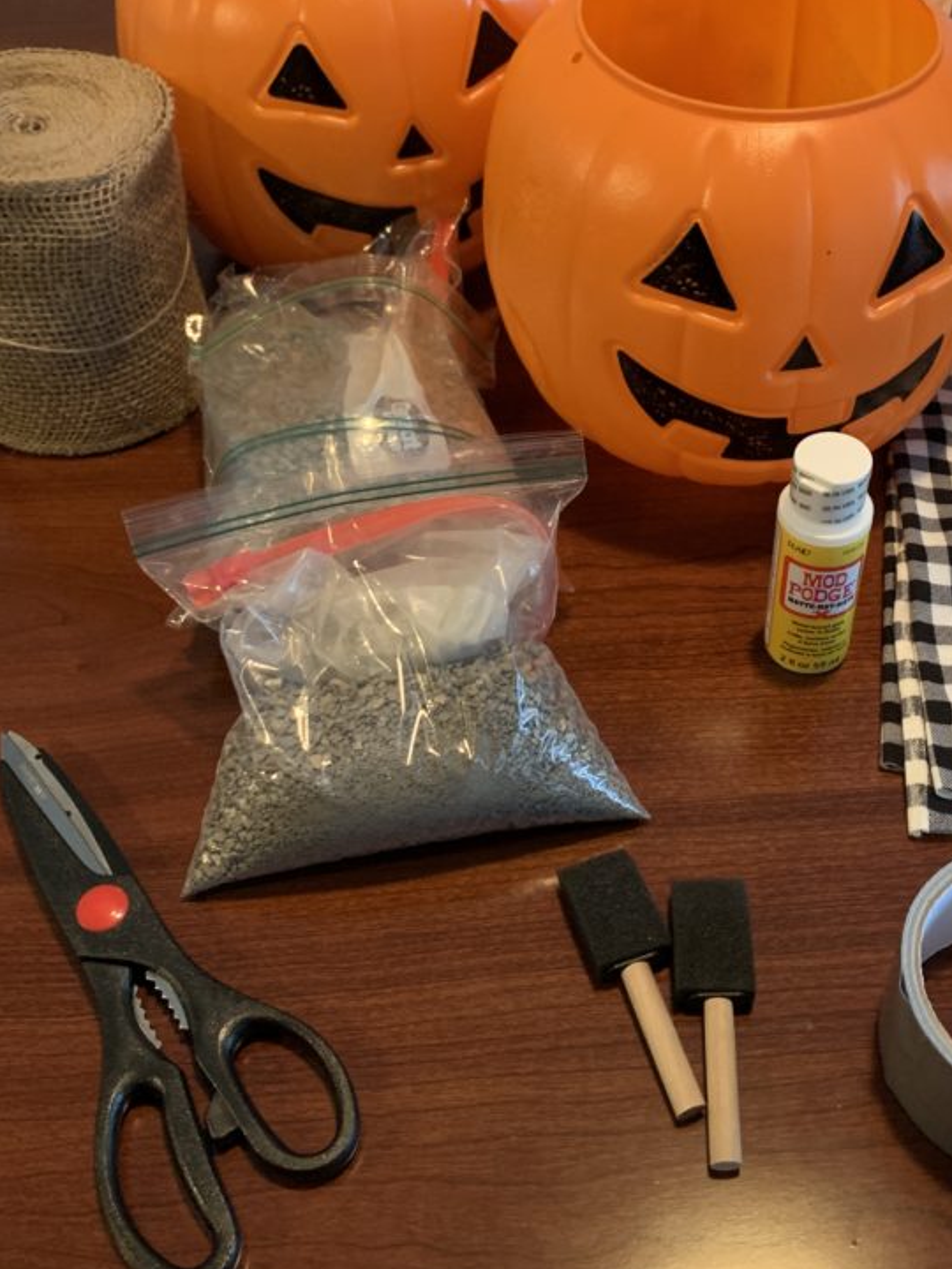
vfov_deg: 50.0
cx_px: 617
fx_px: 1357
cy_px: 557
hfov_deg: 38.3
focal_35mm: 37
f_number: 1.8
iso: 640
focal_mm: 4.25
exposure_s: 1/30
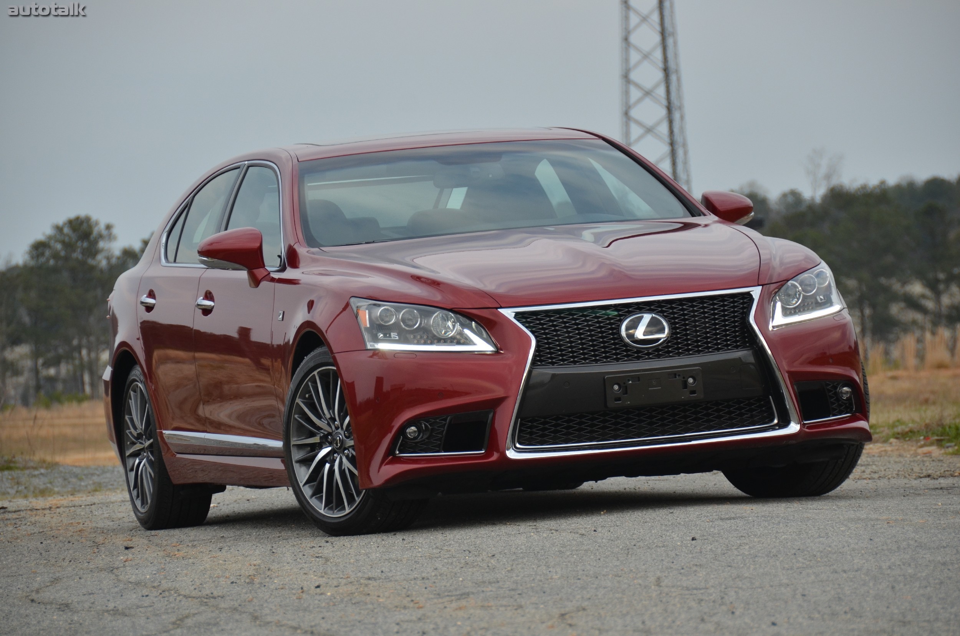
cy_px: 318
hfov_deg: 10.6
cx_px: 480
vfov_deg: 7.0
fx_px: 5189
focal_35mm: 195
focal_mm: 130
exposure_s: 1/1250
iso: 400
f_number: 5.6
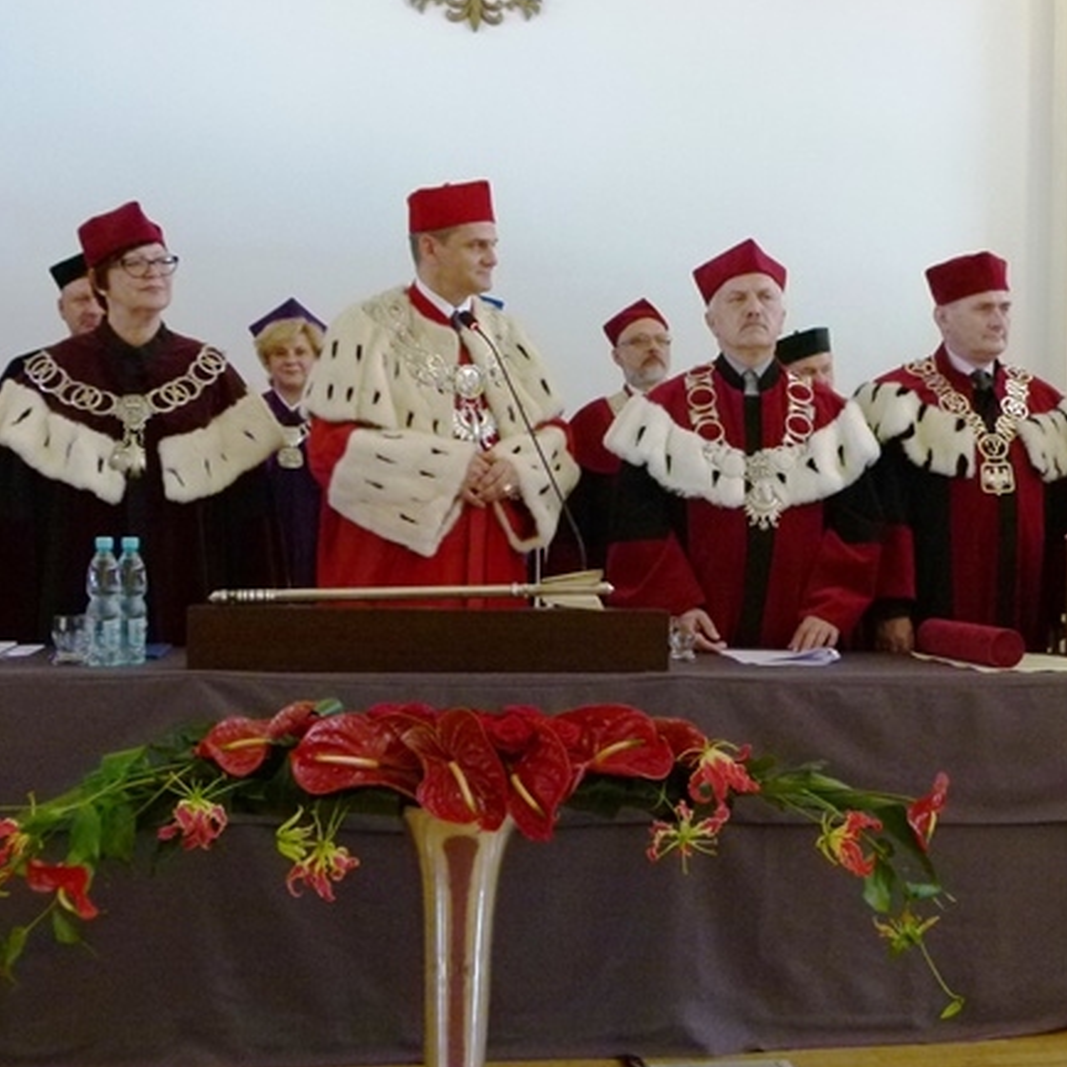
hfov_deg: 32.8
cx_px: 784
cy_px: 542
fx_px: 1779
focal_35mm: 51
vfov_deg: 33.4
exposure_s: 1/40
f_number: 3.1
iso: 400
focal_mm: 7
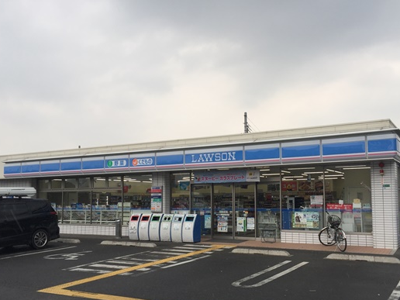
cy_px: 174
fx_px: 416
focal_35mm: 36
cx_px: 212
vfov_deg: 39.6
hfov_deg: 51.3
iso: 32
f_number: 2.2
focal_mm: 4.15
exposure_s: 1/434
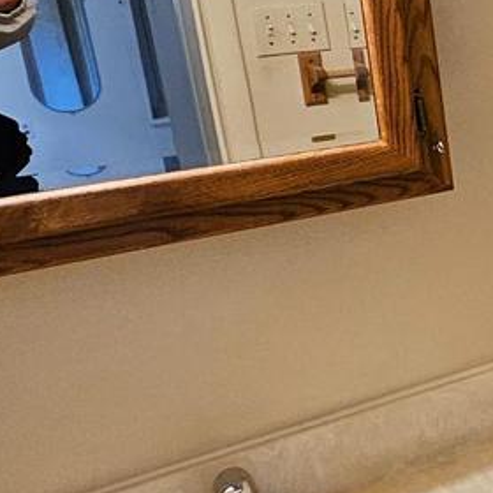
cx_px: 833
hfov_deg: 21.6
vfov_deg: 29.0
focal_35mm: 59
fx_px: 951
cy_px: 194
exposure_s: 1/60
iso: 200
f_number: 2.2
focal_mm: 1.7
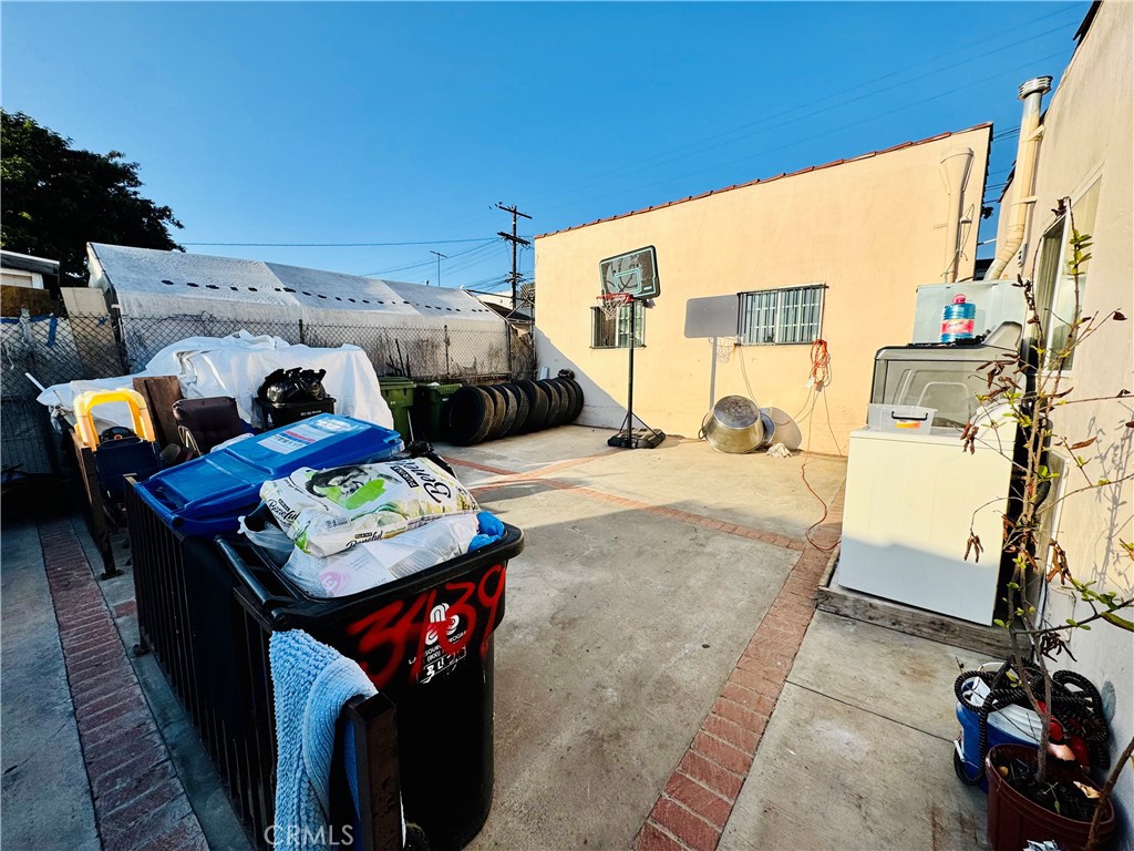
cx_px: 567
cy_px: 426
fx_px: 459
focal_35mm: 14
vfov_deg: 85.7
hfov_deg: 102.1
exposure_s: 1/2146
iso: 50
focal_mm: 2.22
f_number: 2.2
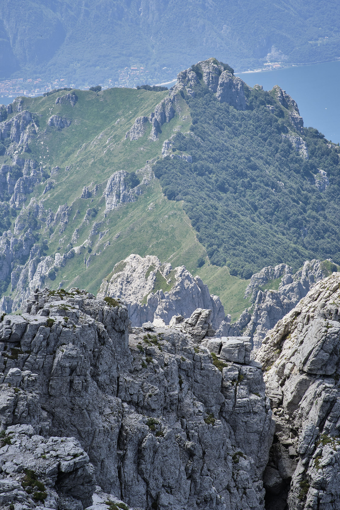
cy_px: 255
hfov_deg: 10.7
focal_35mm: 128
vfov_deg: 16.0
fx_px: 1813
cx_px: 170
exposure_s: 1/320
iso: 200
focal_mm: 85
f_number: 7.1
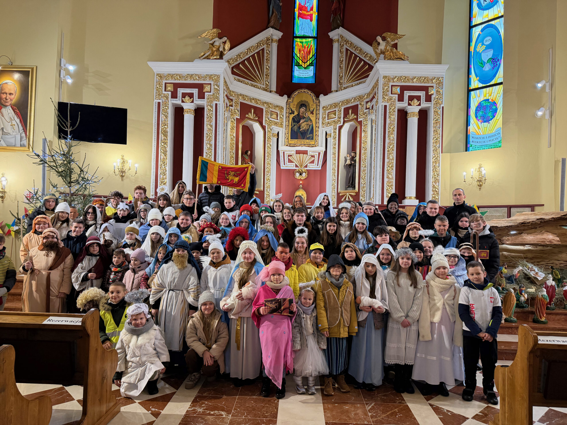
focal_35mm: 24
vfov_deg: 56.8
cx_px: 284
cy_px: 212
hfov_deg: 71.6
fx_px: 393
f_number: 1.78
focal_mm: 6.76
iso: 400
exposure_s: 1/100
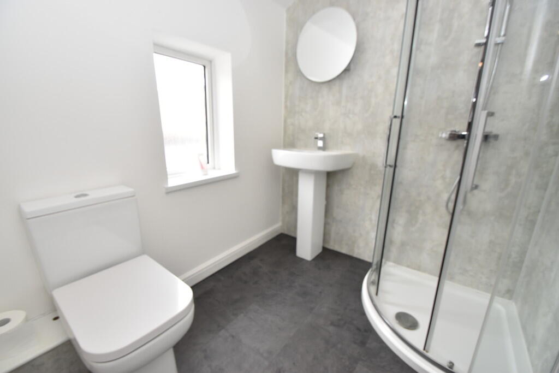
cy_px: 186
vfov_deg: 77.3
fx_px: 233
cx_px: 280
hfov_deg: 100.4
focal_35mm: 15
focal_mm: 10
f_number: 5.6
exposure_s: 1/125
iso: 800
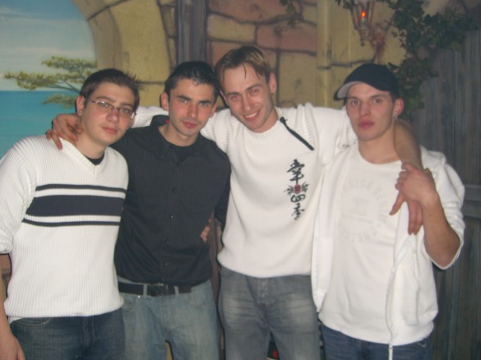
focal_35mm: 39
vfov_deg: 36.8
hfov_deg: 47.9
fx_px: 542
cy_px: 181
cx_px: 238
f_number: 2.8
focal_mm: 7.9
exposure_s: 1/60
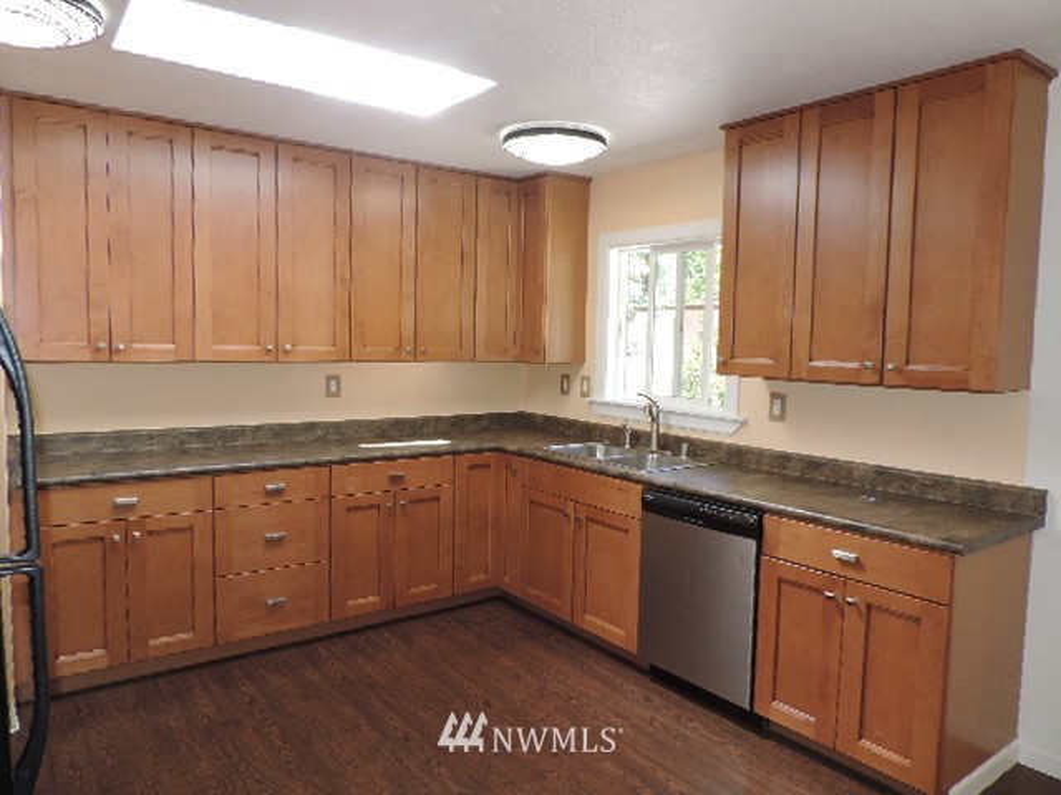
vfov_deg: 56.8
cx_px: 530
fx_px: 736
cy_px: 398
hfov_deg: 71.6
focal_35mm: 24
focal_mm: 4.3
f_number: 3
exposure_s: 1/40
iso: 110
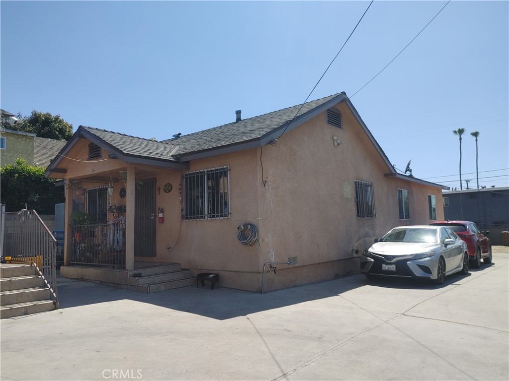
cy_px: 190
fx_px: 382
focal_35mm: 26
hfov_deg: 67.3
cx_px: 254
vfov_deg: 53.1
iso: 50
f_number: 1.8
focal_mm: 5.58
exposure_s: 1/2564
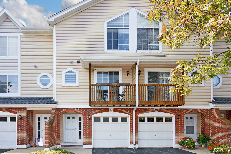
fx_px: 132
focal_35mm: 21
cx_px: 98
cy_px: 65
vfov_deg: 60.1
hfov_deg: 81.6
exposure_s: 1/160
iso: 200
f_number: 8
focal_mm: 11
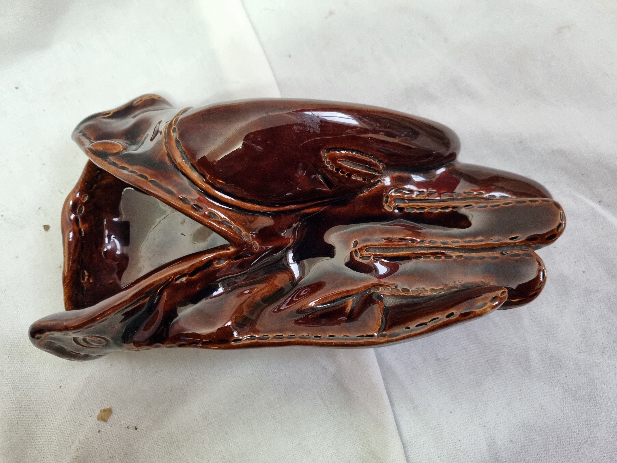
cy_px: 232
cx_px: 308
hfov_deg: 67.3
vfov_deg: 53.1
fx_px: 463
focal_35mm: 26
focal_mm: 5.4
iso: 640
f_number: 1.8
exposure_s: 1/33
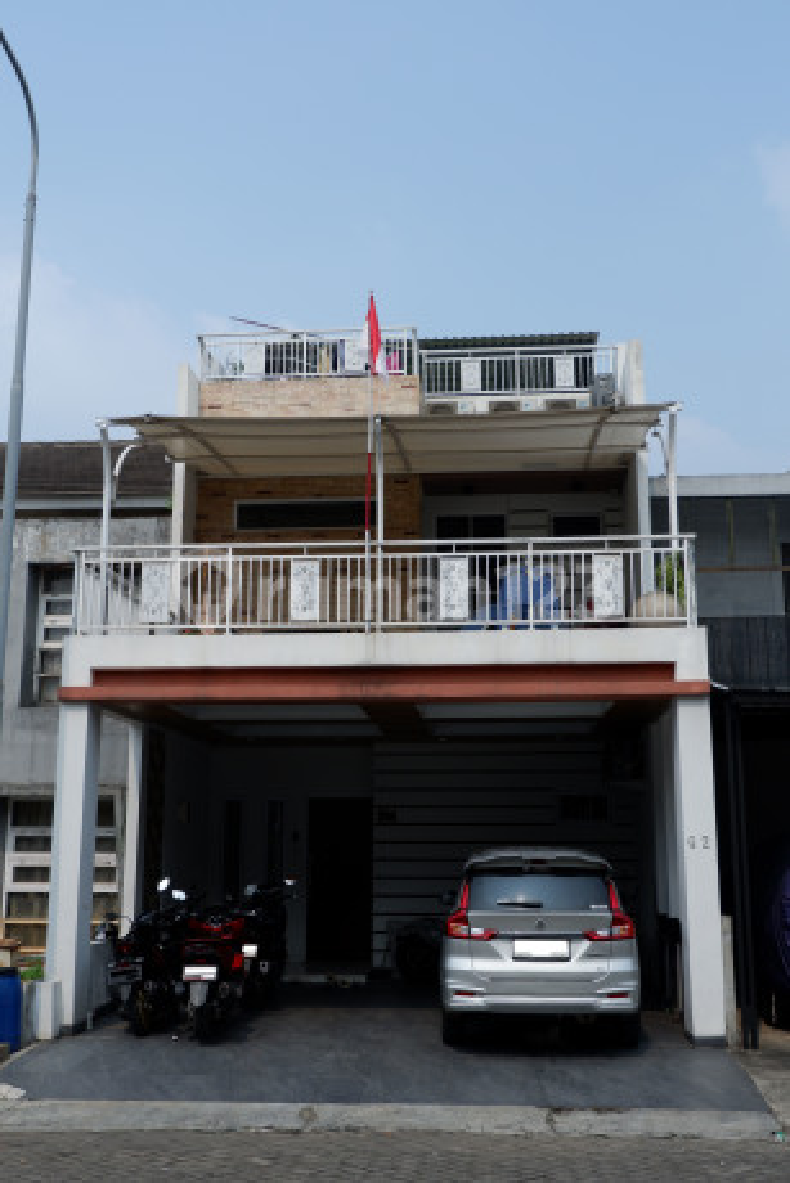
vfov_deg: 53.1
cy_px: 592
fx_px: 1184
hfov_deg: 36.9
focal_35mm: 36
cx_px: 395
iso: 200
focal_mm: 24.3
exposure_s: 1/2500
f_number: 4.5
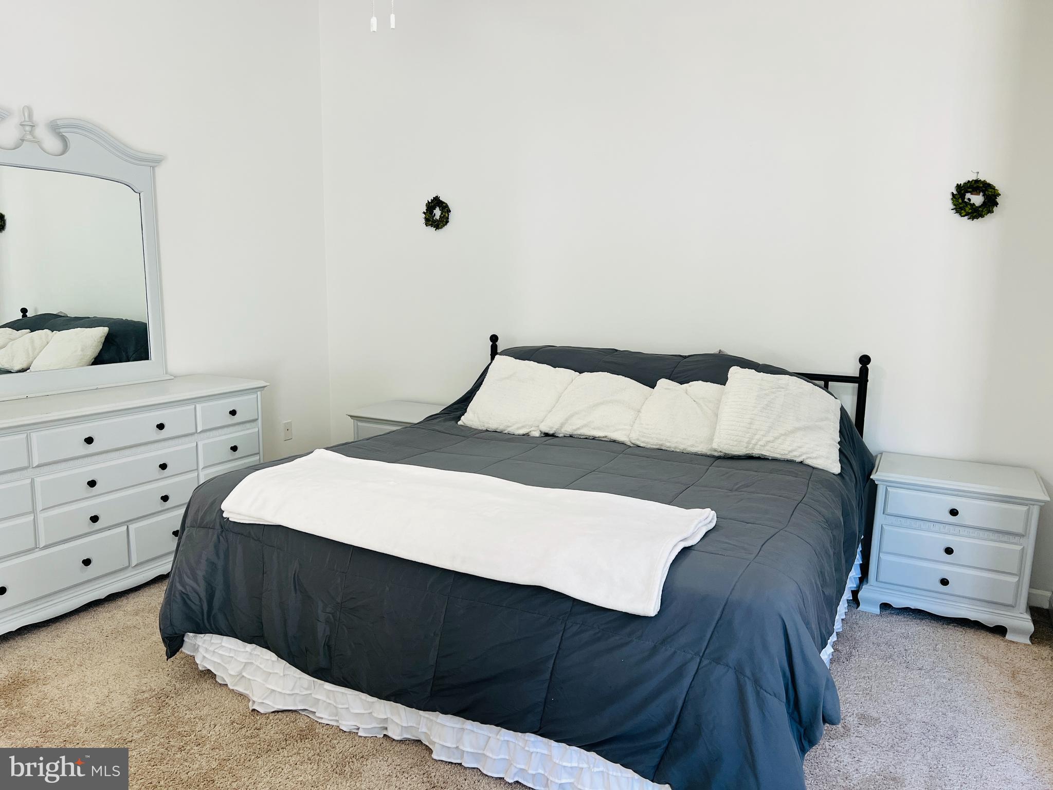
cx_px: 526
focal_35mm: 26
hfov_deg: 67.3
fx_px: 791
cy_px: 395
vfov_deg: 53.1
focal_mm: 5.7
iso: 125
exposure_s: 1/120
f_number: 1.5
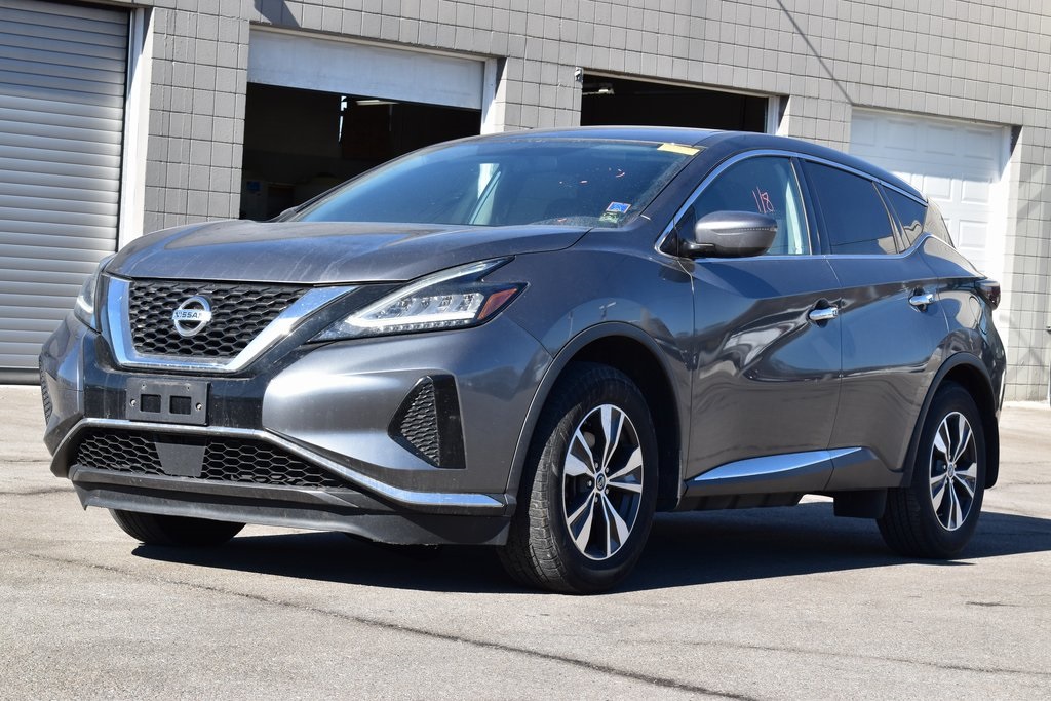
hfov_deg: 24.6
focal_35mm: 82
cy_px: 350
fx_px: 2409
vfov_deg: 16.6
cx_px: 526
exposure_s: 1/320
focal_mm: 55
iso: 400
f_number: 10
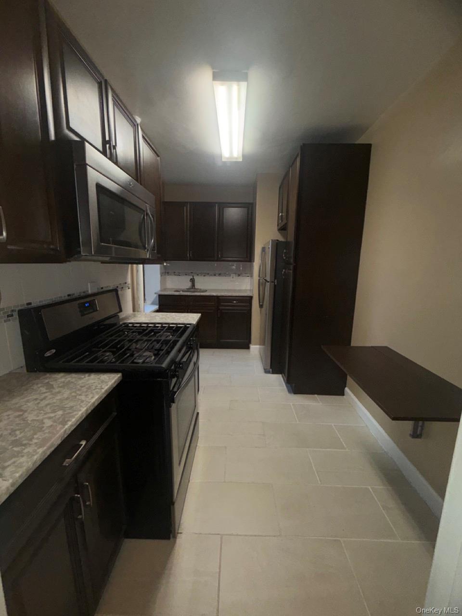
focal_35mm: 14
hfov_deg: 85.7
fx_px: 249
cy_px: 308
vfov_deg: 102.1
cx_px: 231
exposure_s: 1/60
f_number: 2.2
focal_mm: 2.22
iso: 50
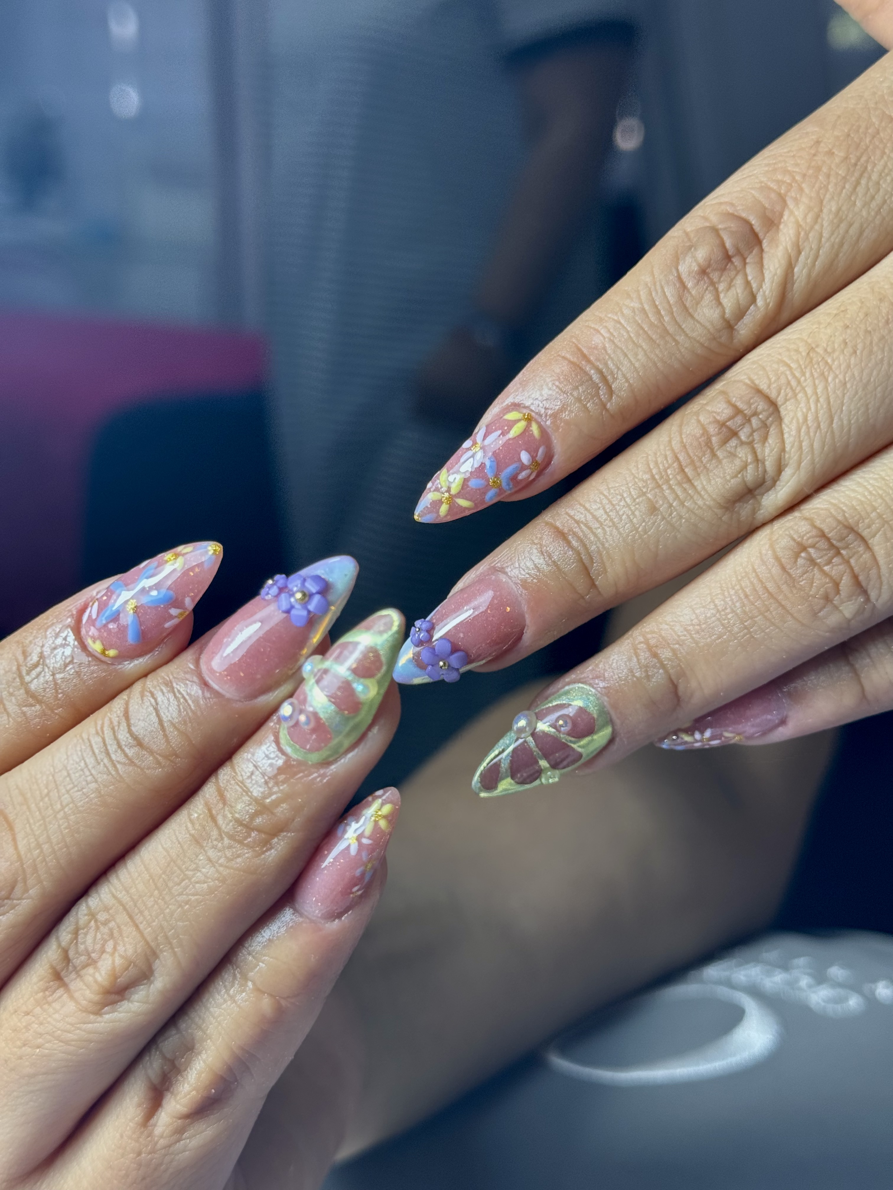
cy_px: 595
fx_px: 1651
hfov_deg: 30.3
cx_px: 446
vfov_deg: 39.7
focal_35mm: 48
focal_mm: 6.76
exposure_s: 1/193
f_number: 1.78
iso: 50
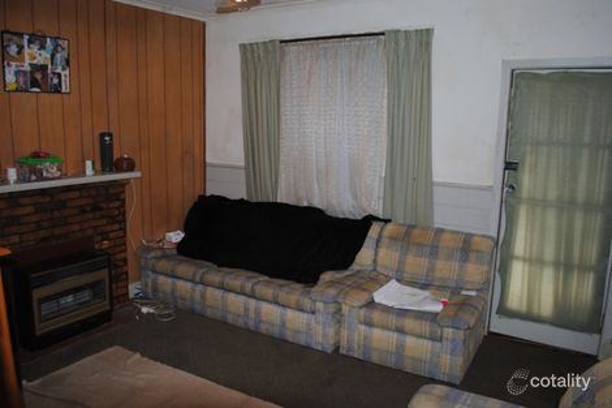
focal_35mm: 27
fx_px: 459
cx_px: 306
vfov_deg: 47.9
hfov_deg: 67.4
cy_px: 204
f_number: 3.5
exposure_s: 1/60
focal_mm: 18
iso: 200
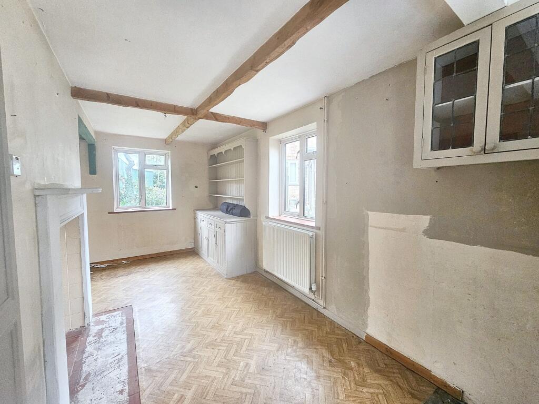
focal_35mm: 13
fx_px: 202
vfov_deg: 89.9
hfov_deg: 106.2
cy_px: 202
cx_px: 270
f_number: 2.2
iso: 320
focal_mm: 2.2
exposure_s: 1/30
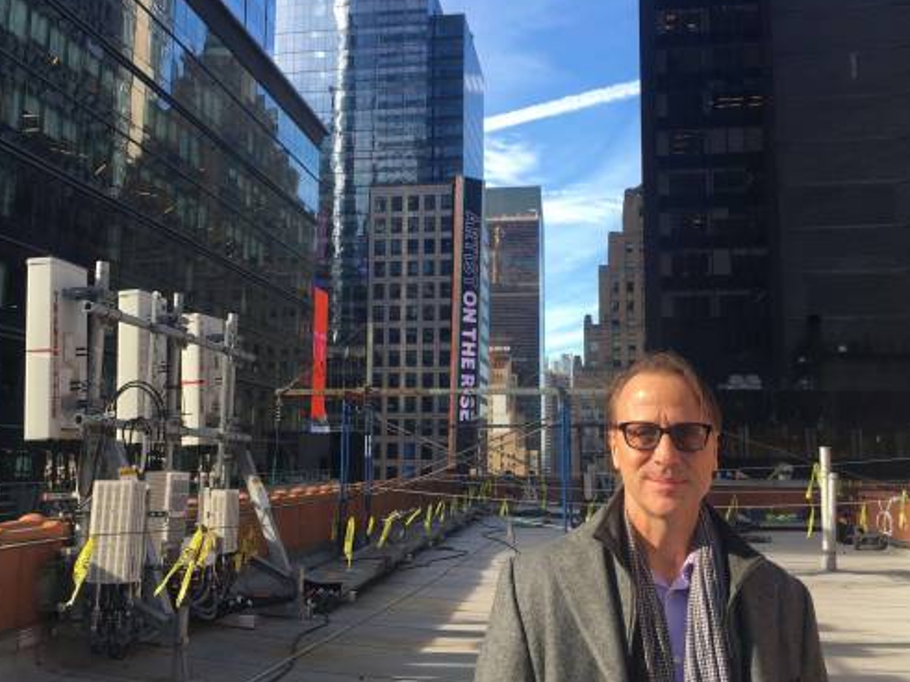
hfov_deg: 54.0
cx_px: 447
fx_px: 894
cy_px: 317
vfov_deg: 41.8
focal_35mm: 34
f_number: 2.2
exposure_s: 1/407
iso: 25
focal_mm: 4.15
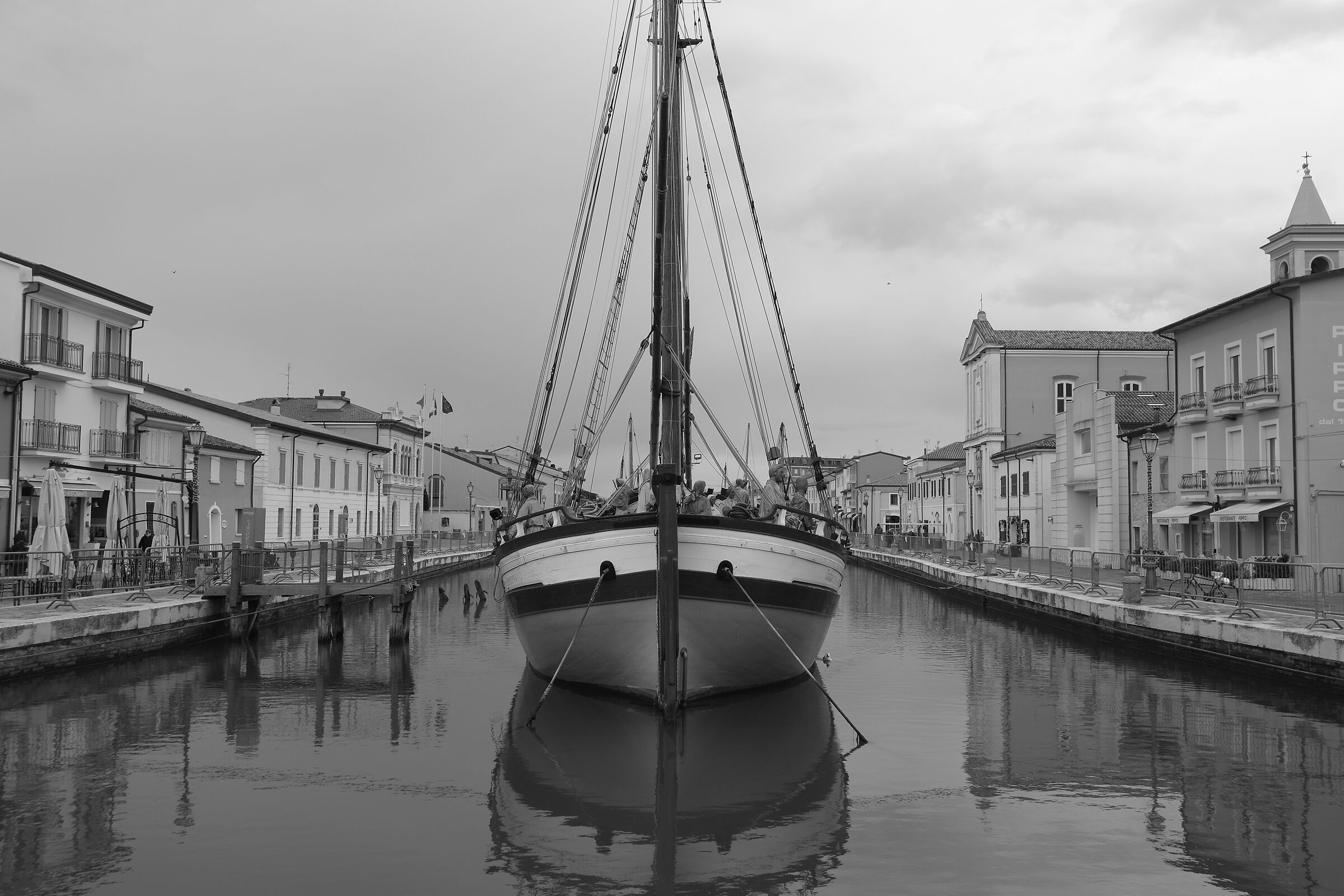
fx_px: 1307
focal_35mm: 35
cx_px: 672
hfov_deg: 54.4
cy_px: 448
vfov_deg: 37.9
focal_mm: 23
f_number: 6.4
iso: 200
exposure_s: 1/210
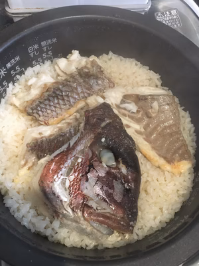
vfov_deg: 61.7
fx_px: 222
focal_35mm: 29
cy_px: 133
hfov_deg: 48.2
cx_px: 100
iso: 200
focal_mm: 4.15
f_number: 2.2
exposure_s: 1/20
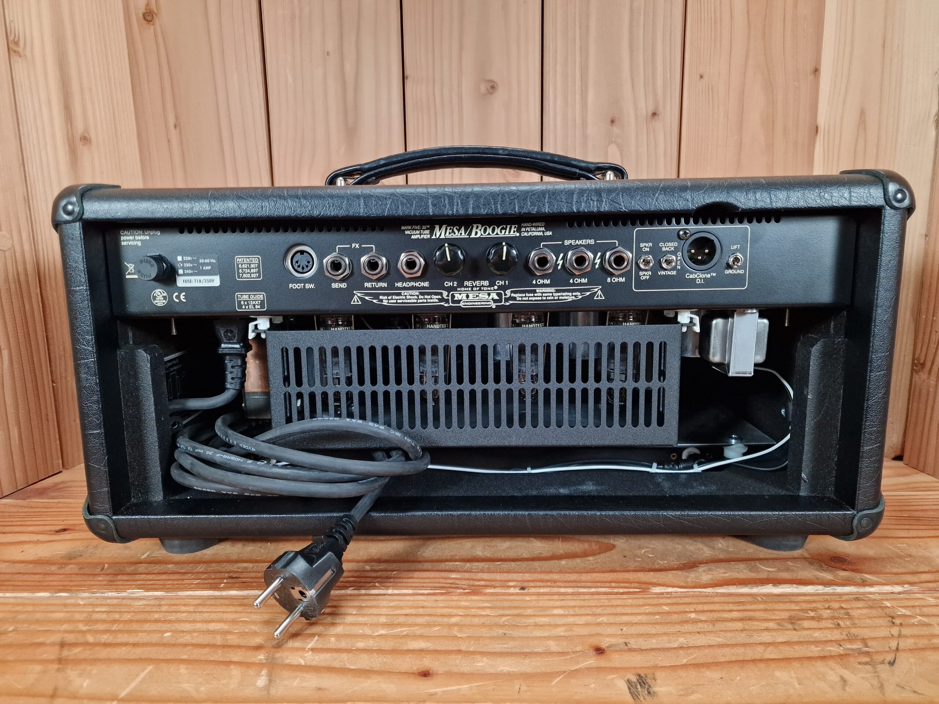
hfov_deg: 73.9
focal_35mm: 23
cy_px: 352
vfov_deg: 58.9
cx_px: 470
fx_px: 624
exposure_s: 1/120
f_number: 1.8
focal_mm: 6.4
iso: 500
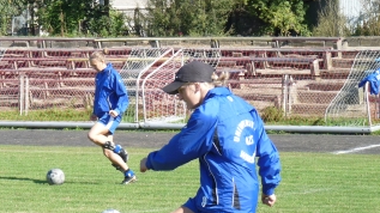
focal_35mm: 222
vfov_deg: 5.5
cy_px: 185
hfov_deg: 9.7
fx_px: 2236
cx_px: 97
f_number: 3.6
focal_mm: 23
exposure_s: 1/500
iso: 125
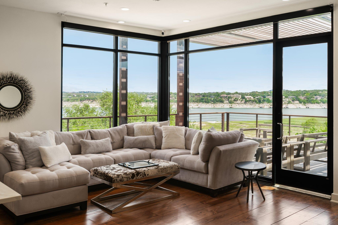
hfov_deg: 54.5
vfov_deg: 37.8
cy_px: 112
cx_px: 169
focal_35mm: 35
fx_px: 328
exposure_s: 1/10
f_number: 13
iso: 200
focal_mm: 35
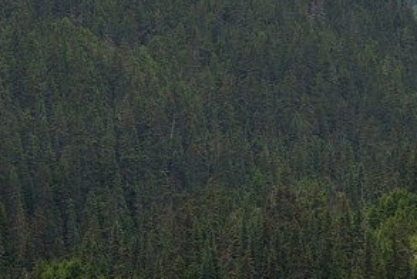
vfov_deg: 3.7
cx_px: 202
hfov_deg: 5.5
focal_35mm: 371
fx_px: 4302
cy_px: -273
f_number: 5.6
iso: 100
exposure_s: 1/200
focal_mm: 85
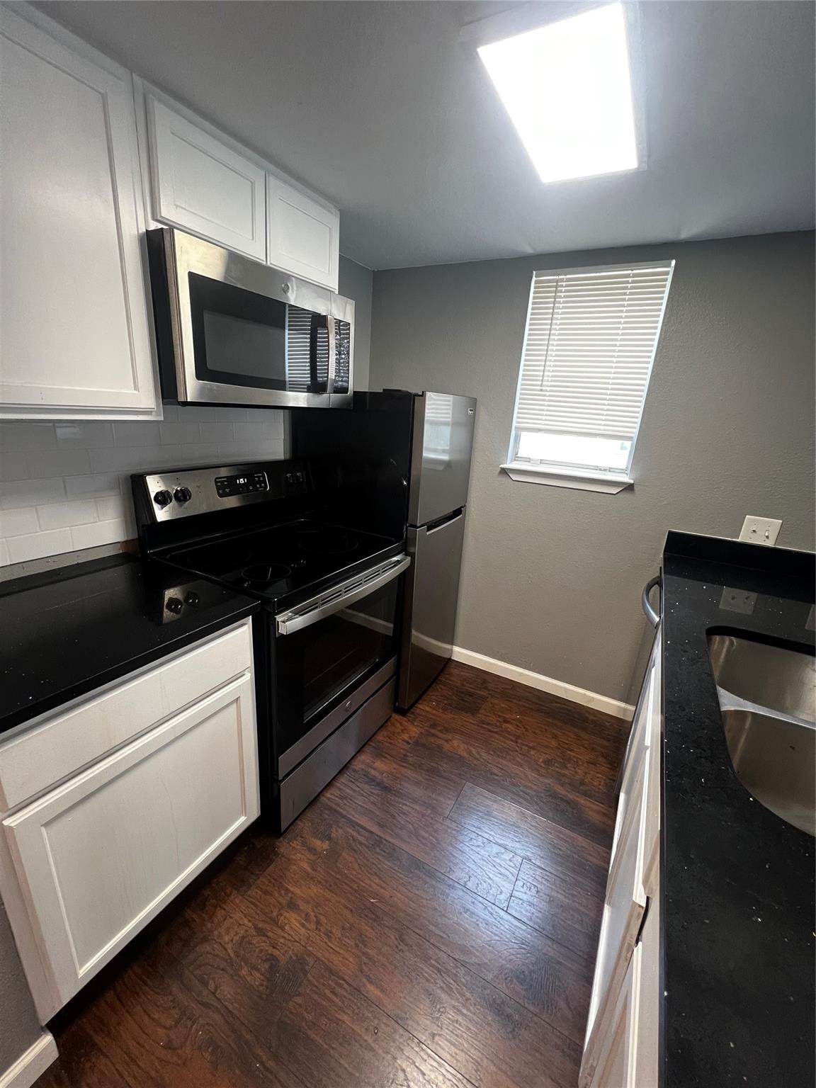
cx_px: 408
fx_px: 409
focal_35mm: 13
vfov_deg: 106.2
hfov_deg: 89.9
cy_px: 544
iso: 320
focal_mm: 1.57
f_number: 1.8
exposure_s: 1/60
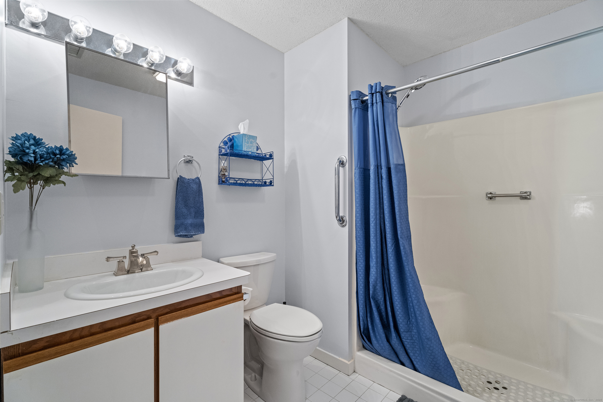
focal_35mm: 16
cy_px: 201
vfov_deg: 73.7
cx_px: 302
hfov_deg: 96.7
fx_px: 268
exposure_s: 1/13
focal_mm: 16
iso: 1600
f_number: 7.1
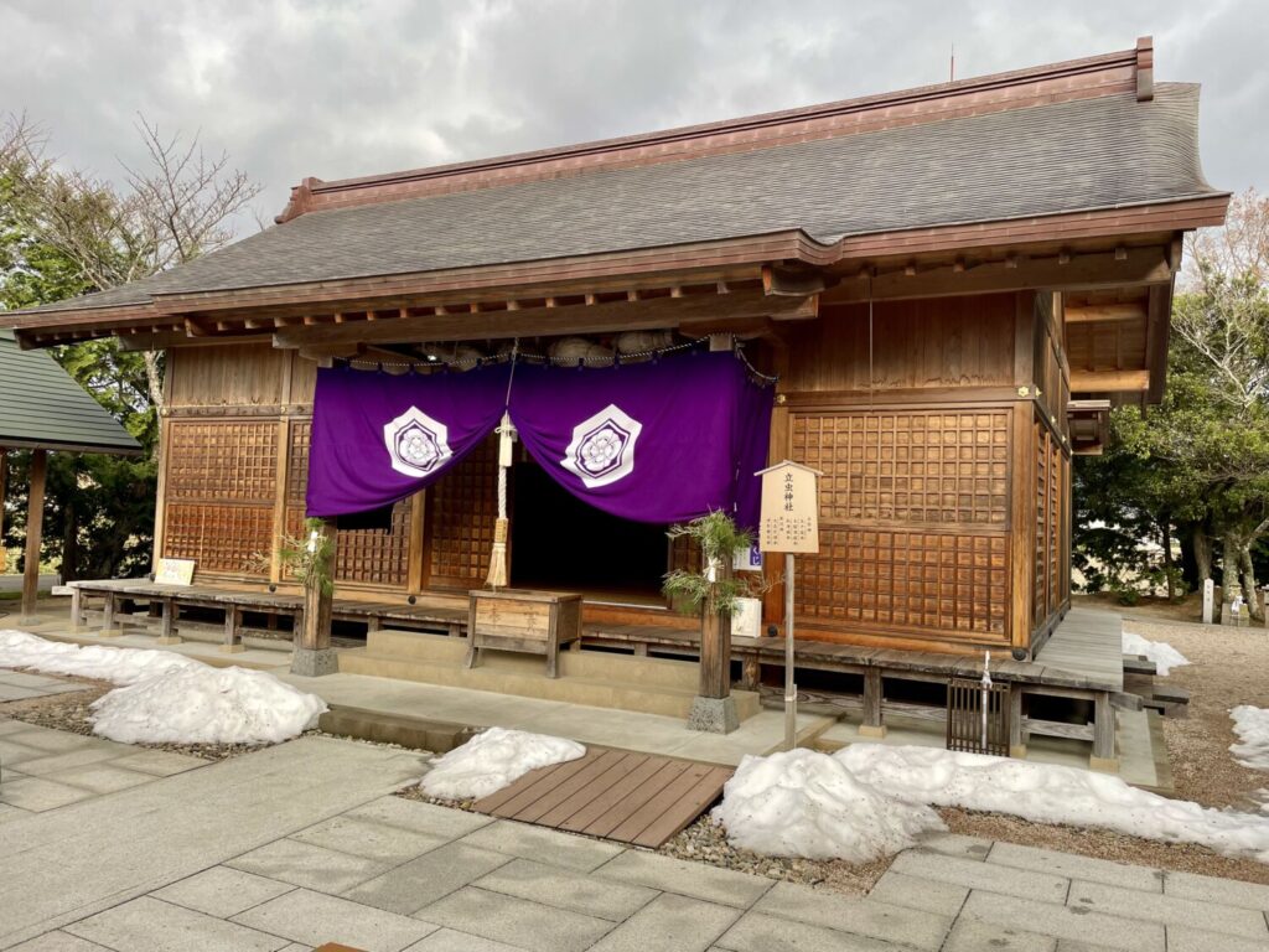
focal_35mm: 26
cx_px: 634
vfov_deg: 53.1
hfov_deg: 67.3
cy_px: 476
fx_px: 953
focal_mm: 4.2
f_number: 1.6
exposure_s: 1/222
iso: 32
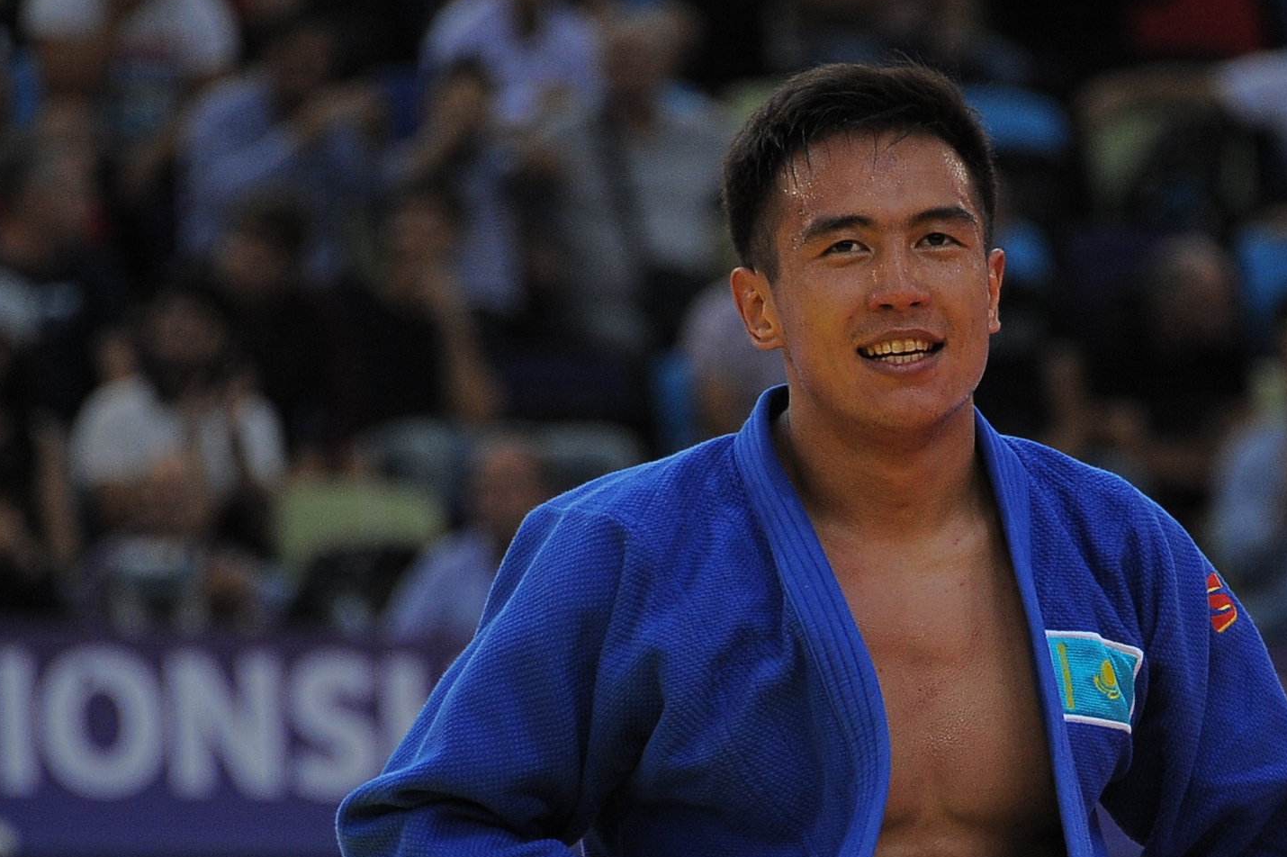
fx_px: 23869
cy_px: 629
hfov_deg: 3.1
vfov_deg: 2.1
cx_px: 867
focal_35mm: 668
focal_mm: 300
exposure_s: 1/640
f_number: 5.6
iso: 1600
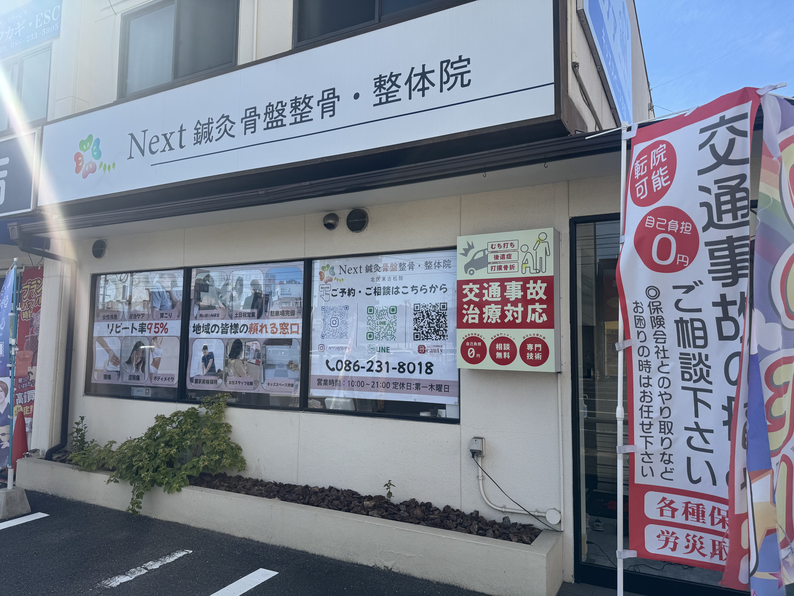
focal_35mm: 24
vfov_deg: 56.8
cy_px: 298
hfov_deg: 71.6
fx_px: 550
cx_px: 397
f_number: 1.78
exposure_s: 1/3096
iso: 80
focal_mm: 6.76
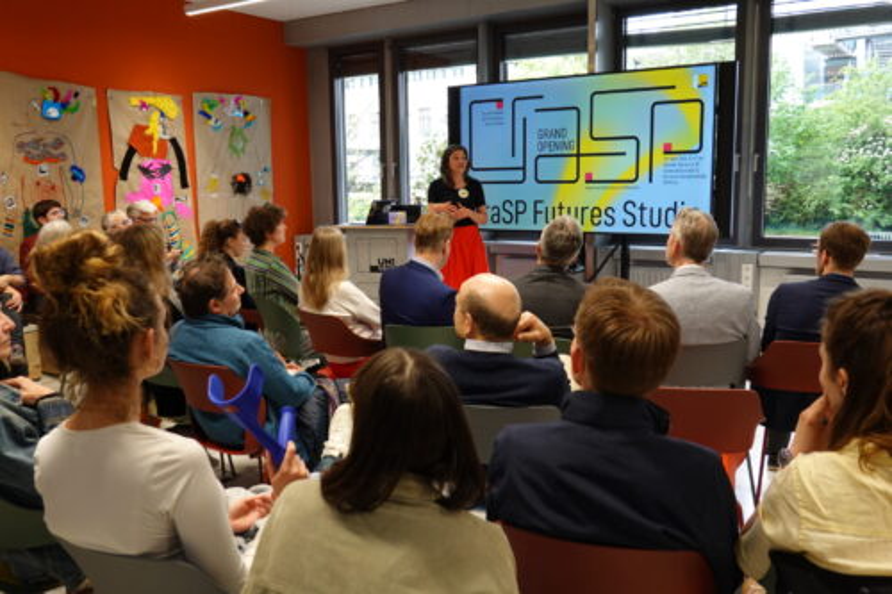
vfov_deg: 41.1
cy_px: 297
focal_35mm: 32
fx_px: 793
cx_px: 446
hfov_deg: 58.7
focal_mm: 12.01
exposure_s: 1/40
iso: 320
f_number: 3.5
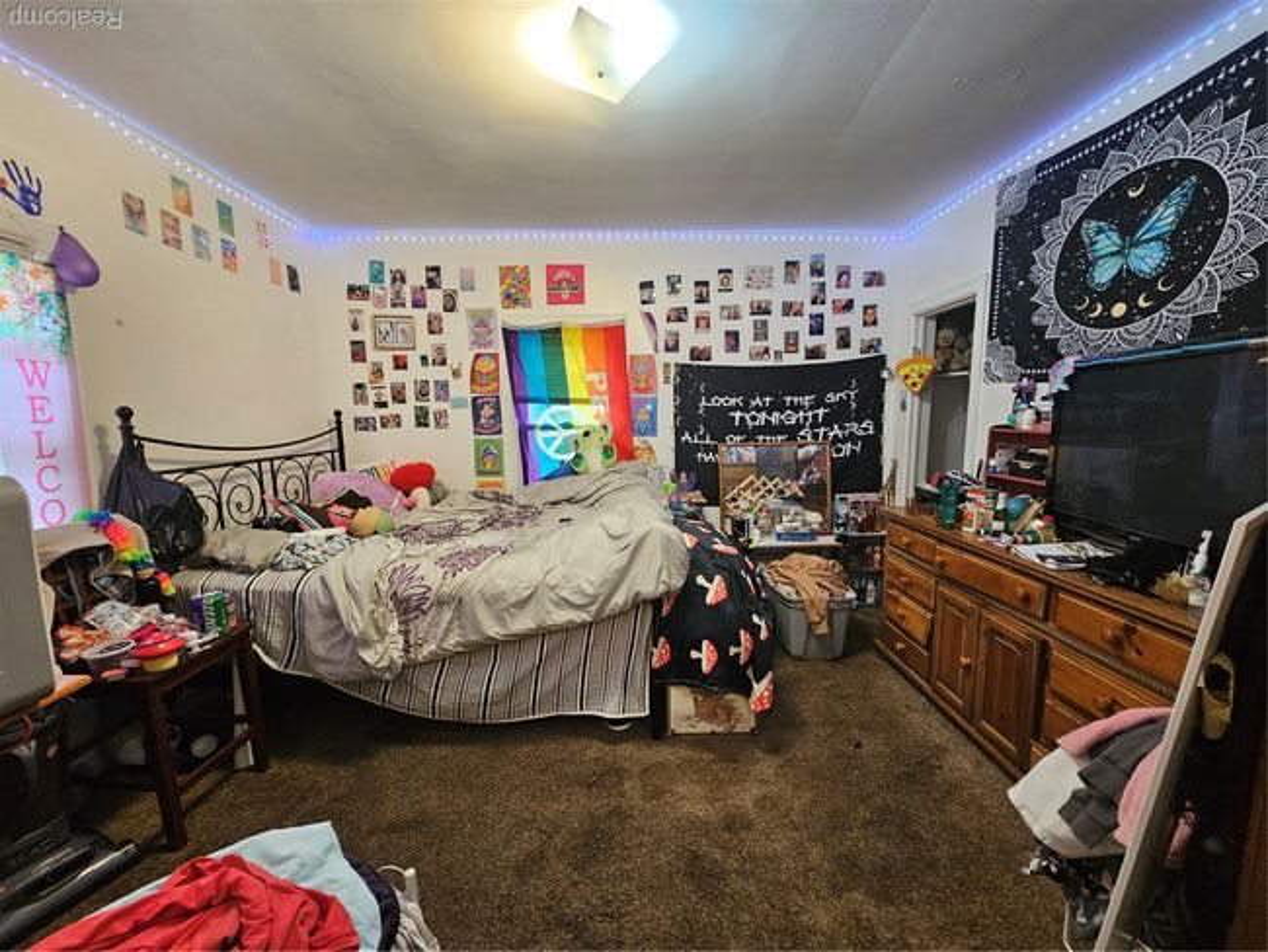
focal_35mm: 13
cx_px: 634
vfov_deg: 90.0
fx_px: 476
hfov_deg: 106.2
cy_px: 476
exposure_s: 1/40
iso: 400
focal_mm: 2.2
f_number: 2.2
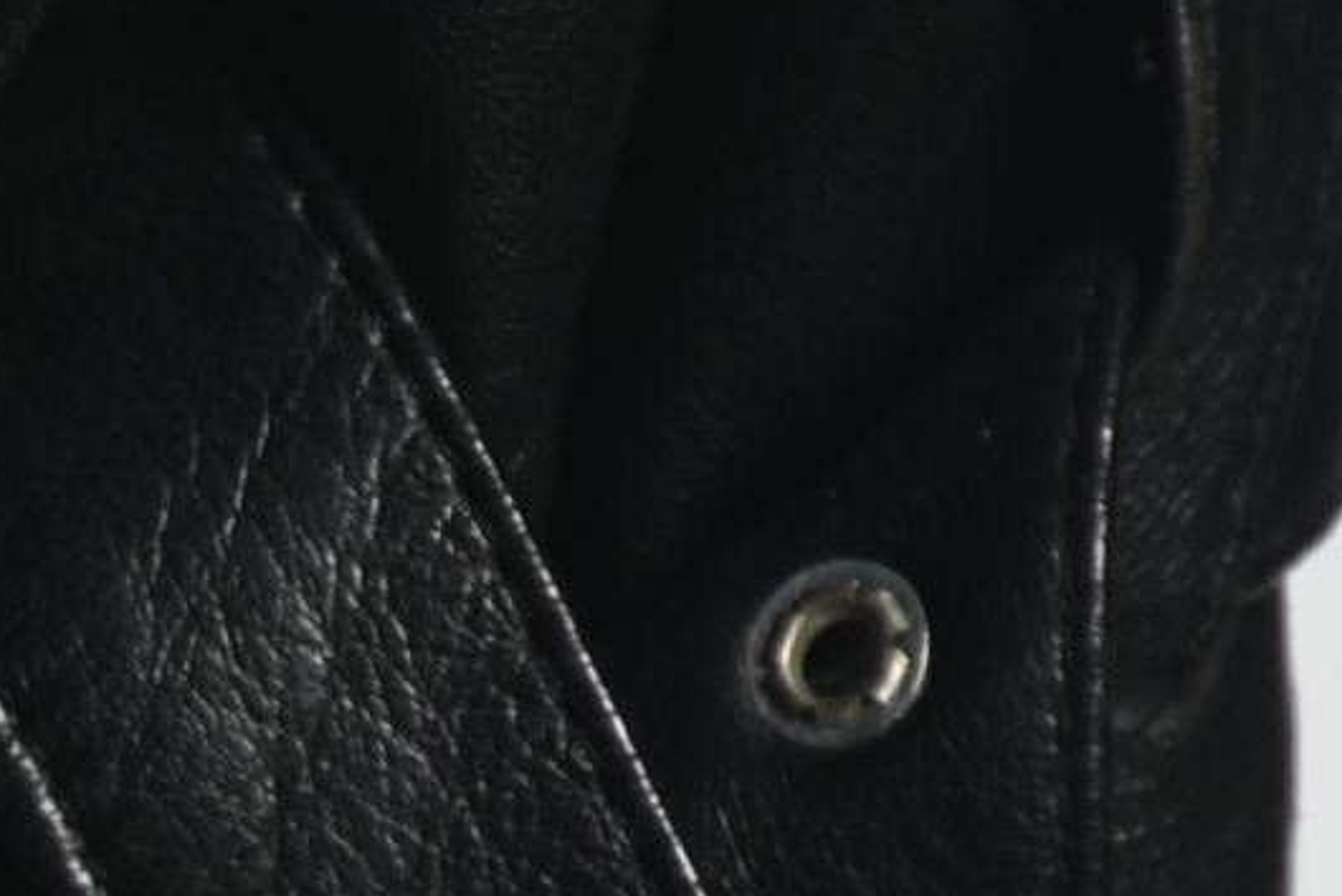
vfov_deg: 1.2
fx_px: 44196
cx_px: -1595
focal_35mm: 1185
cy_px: 1329
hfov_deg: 1.7
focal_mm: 140
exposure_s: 1/125
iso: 200
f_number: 9
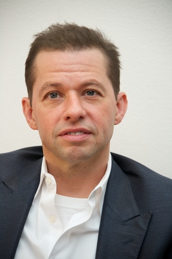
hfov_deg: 6.0
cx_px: 86
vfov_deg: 9.0
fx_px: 1651
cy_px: 130
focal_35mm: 230
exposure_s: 1/60
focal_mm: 230
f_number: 6.3
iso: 500
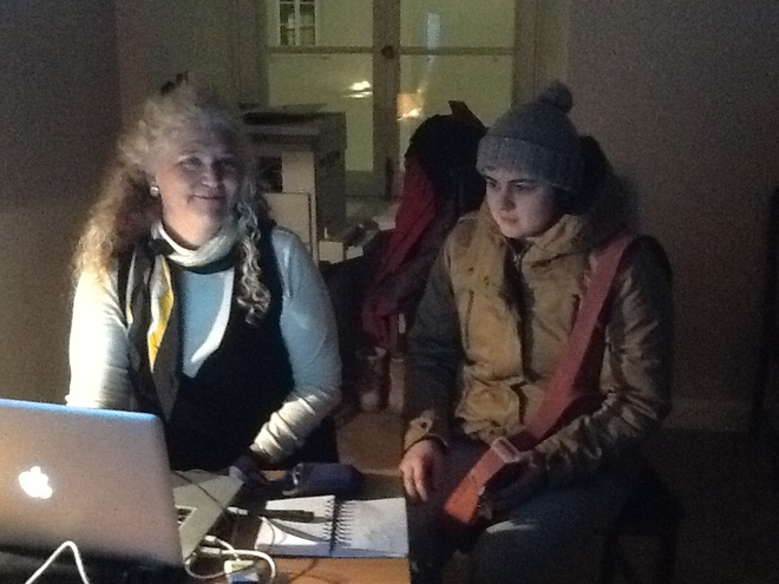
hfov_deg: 56.8
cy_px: 292
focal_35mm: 32
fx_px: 720
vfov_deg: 44.2
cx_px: 390
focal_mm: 2.03
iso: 800
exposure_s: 1/15
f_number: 2.4
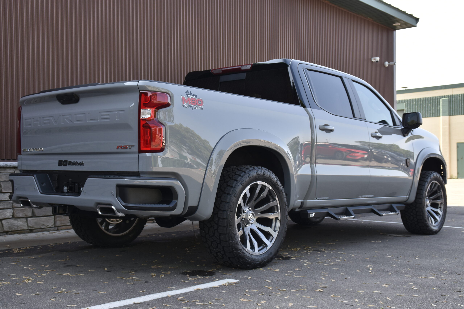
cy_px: 154
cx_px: 232
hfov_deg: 46.4
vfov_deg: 31.9
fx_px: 541
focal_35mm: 42
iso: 200
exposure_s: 1/160
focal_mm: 28
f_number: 6.3
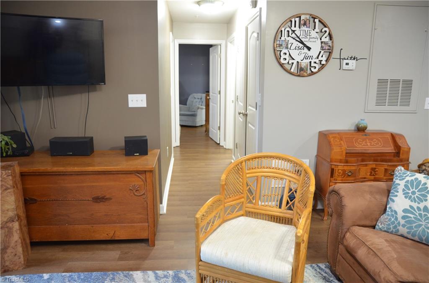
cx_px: 214
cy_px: 142
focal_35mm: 26
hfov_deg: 70.6
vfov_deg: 50.2
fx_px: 303
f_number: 2.8
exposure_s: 1/30
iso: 900
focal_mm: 17
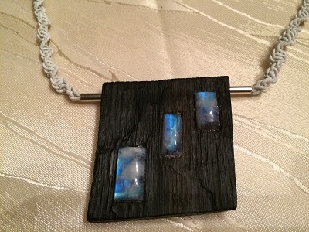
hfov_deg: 61.7
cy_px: 116
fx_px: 259
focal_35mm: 29
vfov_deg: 48.2
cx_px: 154
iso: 320
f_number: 2.2
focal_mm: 4.15
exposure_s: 1/24
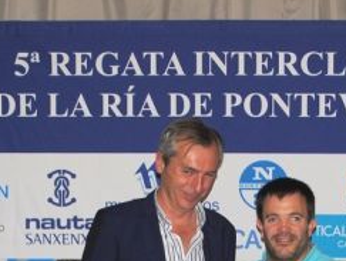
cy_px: 379
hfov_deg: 14.8
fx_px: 1331
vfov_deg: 10.8
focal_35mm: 133
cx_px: 215
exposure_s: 1/60
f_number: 4.5
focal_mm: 28
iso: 200
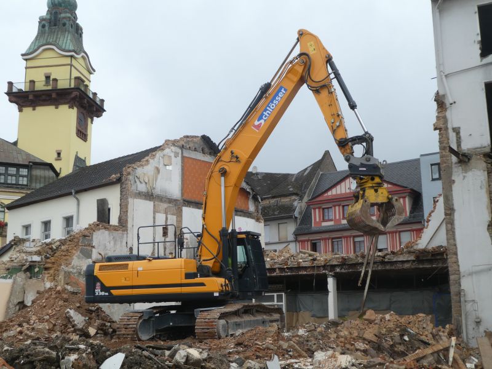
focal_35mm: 47
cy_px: 184
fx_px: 668
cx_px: 246
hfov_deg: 40.4
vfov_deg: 30.9
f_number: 4
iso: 80
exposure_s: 1/125
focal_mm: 8.4
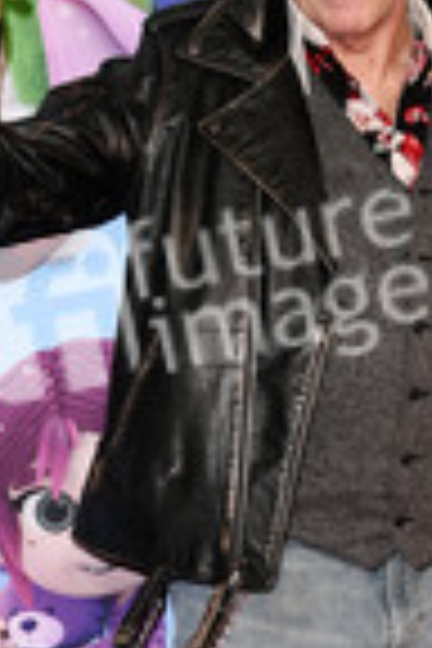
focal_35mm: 180
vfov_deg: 11.4
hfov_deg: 7.6
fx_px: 3240
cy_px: 522
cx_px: 328
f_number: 5.6
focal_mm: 65
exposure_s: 1/250
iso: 1000
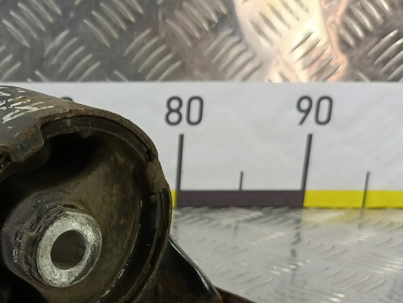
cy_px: 280
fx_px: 524
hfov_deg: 39.3
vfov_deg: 30.6
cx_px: 46
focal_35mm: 45
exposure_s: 1/50
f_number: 1.6
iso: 152
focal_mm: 4.11
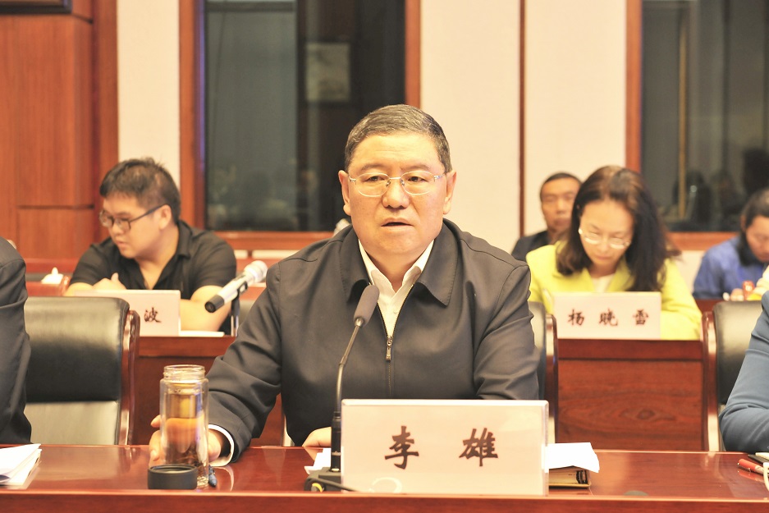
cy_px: 256
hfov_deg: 28.8
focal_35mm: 70
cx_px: 384
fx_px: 1495
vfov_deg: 19.5
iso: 1000
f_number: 4.5
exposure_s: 1/60
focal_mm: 70
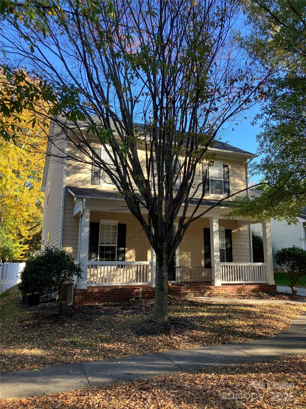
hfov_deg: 49.7
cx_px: 153
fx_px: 330
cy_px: 204
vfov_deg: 63.4
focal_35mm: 28
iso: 25
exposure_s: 1/160
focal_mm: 3.99
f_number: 1.8
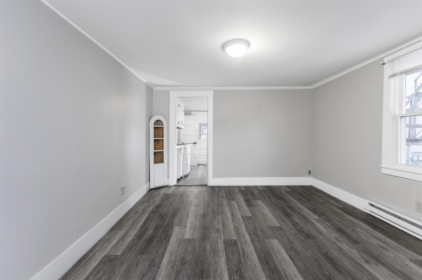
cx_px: 211
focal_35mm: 15
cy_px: 140
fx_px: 175
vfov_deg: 77.1
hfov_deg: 100.5
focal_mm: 10
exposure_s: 1/2
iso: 250
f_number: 10
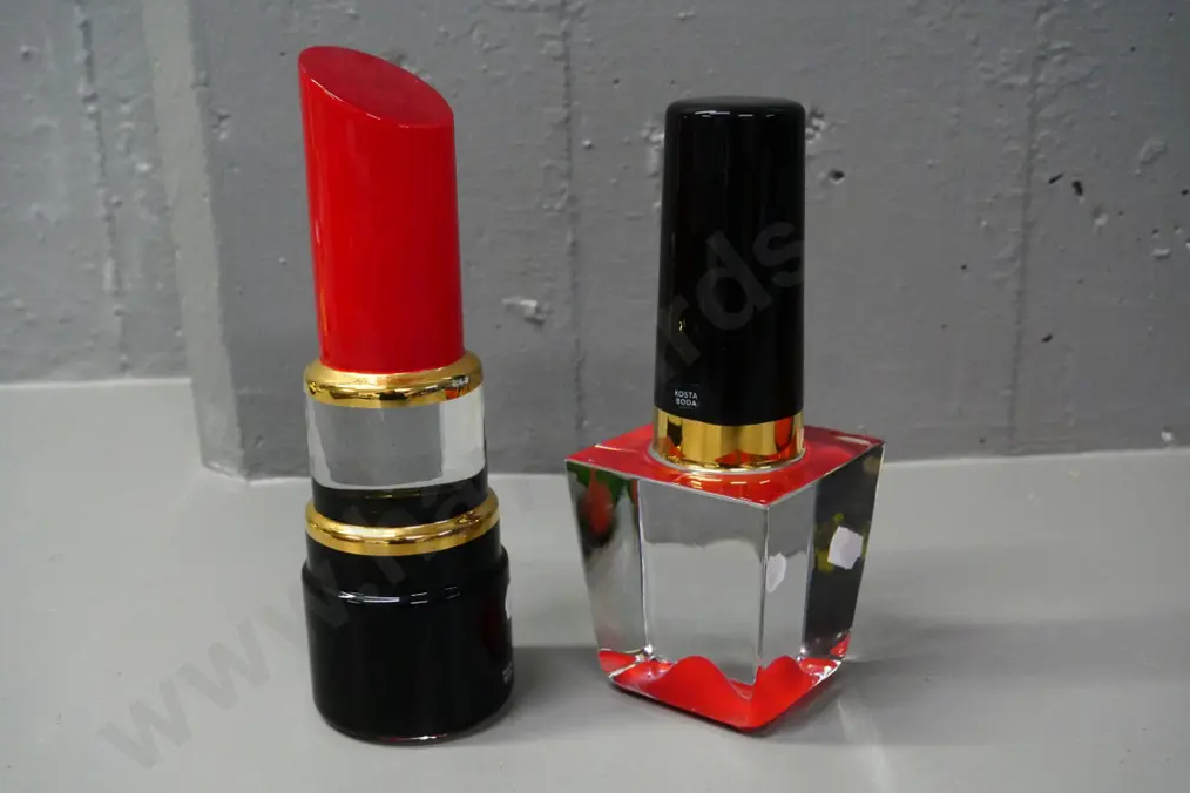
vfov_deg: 31.9
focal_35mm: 42
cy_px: 396
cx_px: 593
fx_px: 1388
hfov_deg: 46.4
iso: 3200
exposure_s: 1/160
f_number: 5.6
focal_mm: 20
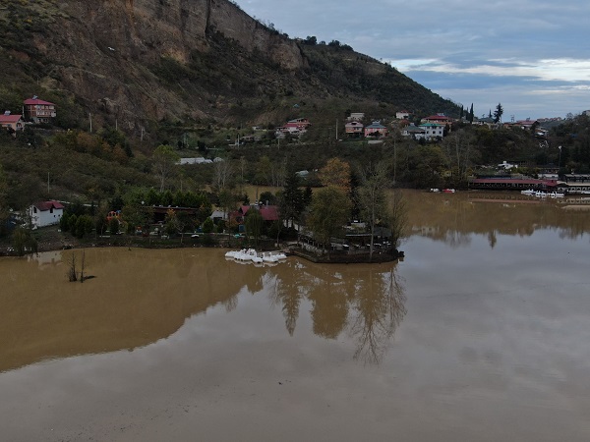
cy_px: 221
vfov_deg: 35.1
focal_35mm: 41
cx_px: 295
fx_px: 699
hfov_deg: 45.8
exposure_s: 1/320
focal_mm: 7.07
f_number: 3.5
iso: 100
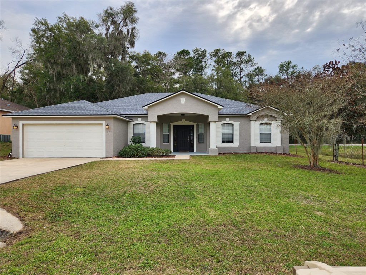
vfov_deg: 58.9
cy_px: 138
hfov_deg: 73.9
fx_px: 243
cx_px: 183
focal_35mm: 23
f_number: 1.8
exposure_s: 1/952
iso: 20
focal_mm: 5.4
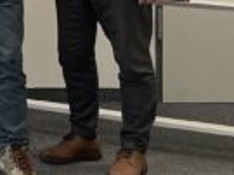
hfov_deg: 11.6
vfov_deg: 9.4
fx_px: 1000
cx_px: -281
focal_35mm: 148
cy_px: -166
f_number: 1.6
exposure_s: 1/100
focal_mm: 4.2
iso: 100
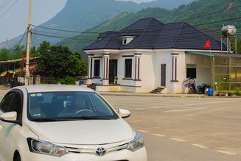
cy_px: 12
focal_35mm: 81
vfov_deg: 16.6
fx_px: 543
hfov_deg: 24.9
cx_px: 160
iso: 320
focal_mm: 38
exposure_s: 1/800
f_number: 11
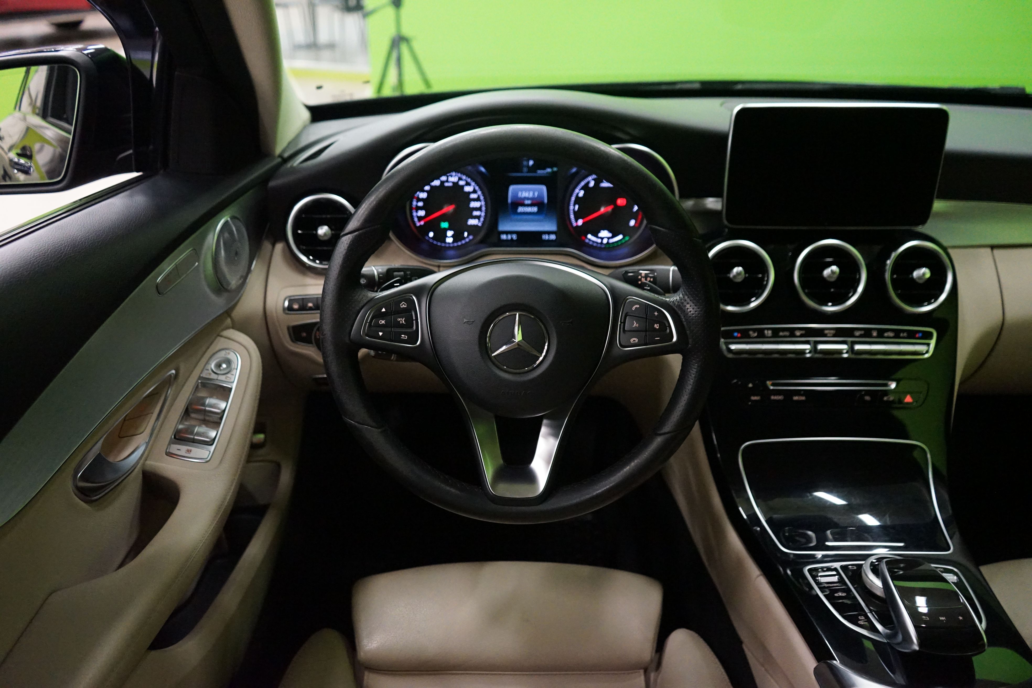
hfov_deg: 65.5
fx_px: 803
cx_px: 516
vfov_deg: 46.4
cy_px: 344
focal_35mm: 28
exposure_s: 1/60
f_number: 3.5
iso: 6400
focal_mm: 28
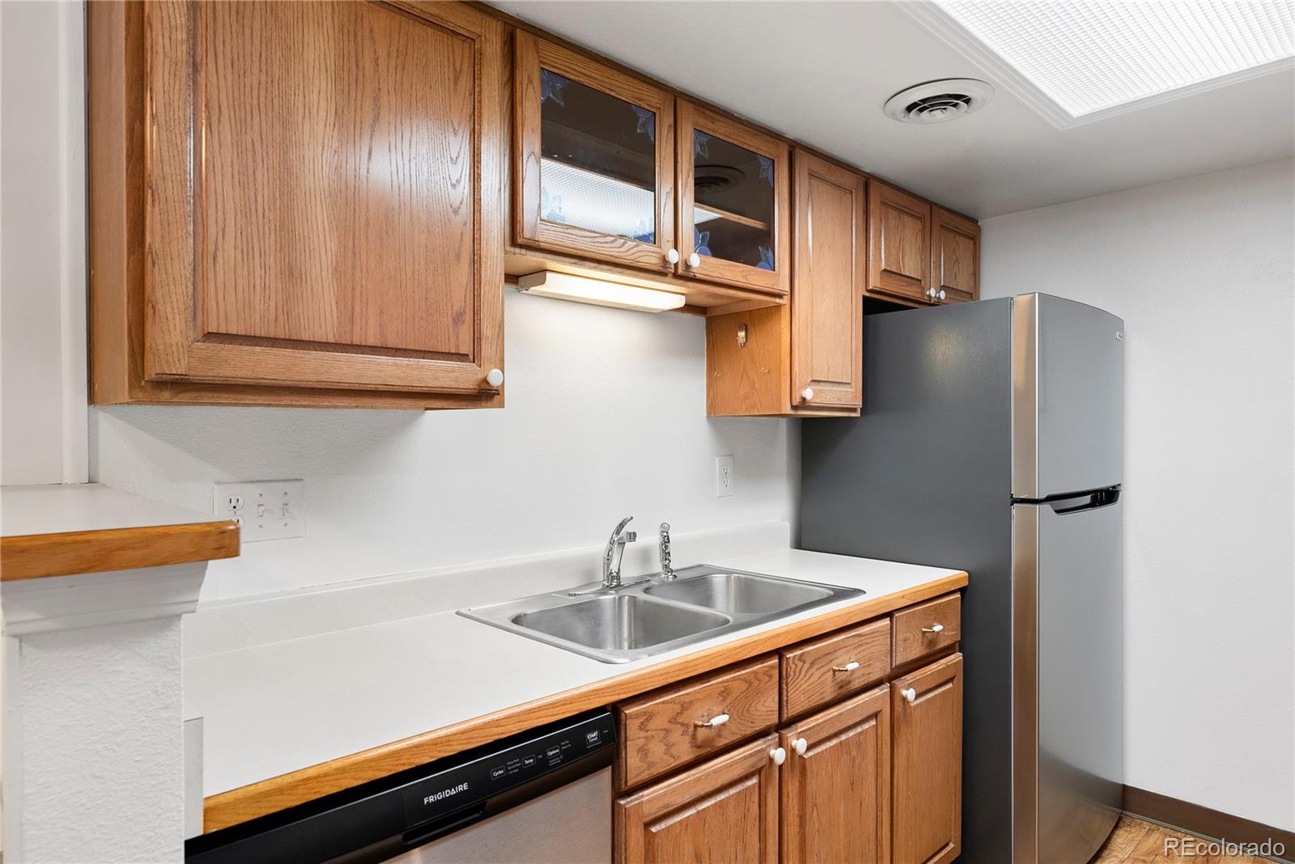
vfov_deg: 59.5
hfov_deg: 81.2
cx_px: 648
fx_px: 756
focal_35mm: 21
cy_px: 432
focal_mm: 21
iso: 1000
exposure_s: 1/6
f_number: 8
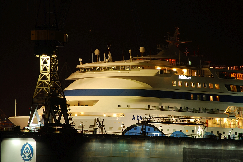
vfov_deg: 6.8
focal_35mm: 202
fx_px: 1368
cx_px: 122
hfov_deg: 10.1
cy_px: 81
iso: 100
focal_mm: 135
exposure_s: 2
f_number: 5.6
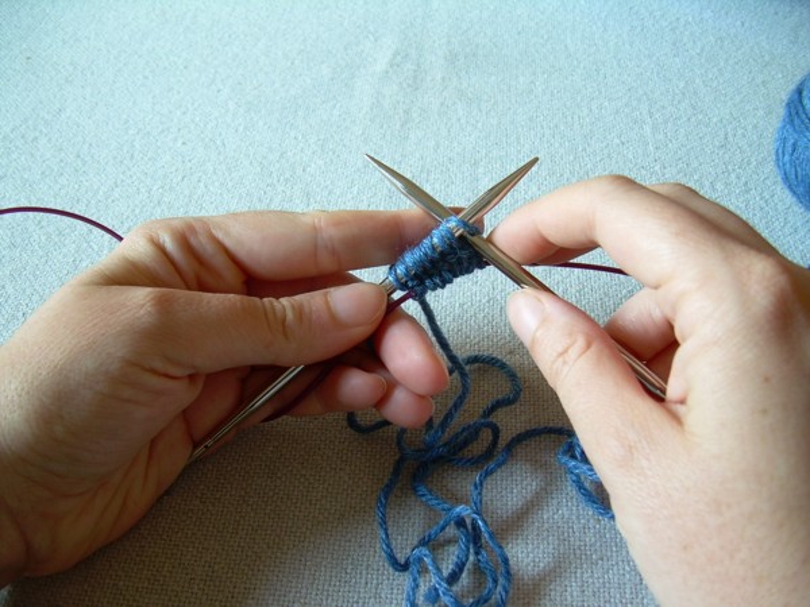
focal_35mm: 38
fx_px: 889
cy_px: 304
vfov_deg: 37.7
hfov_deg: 49.0
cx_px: 405
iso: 50
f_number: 2.8
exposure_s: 1/5.2
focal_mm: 6.3
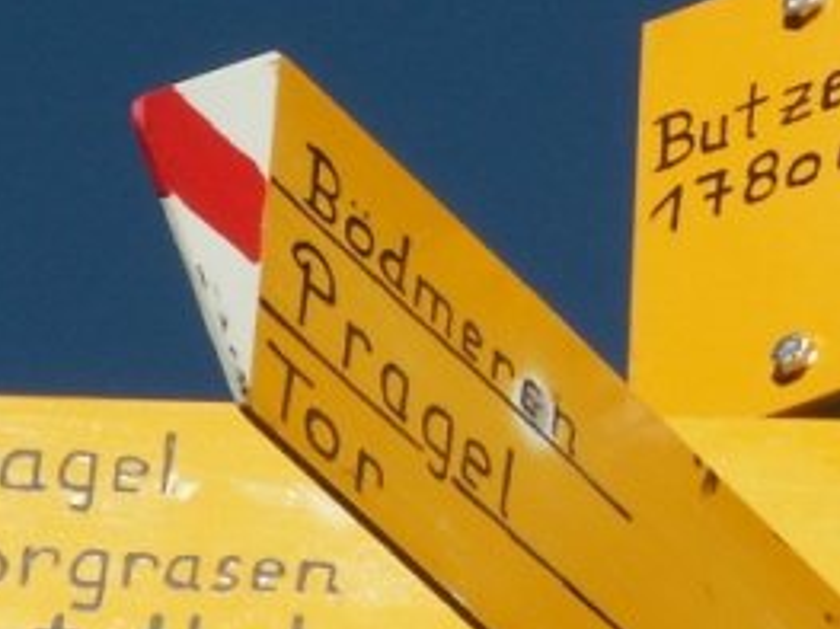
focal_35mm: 568
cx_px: 1150
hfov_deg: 3.5
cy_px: 453
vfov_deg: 2.6
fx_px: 13777
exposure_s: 1/200
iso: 50
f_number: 8
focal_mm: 23.84
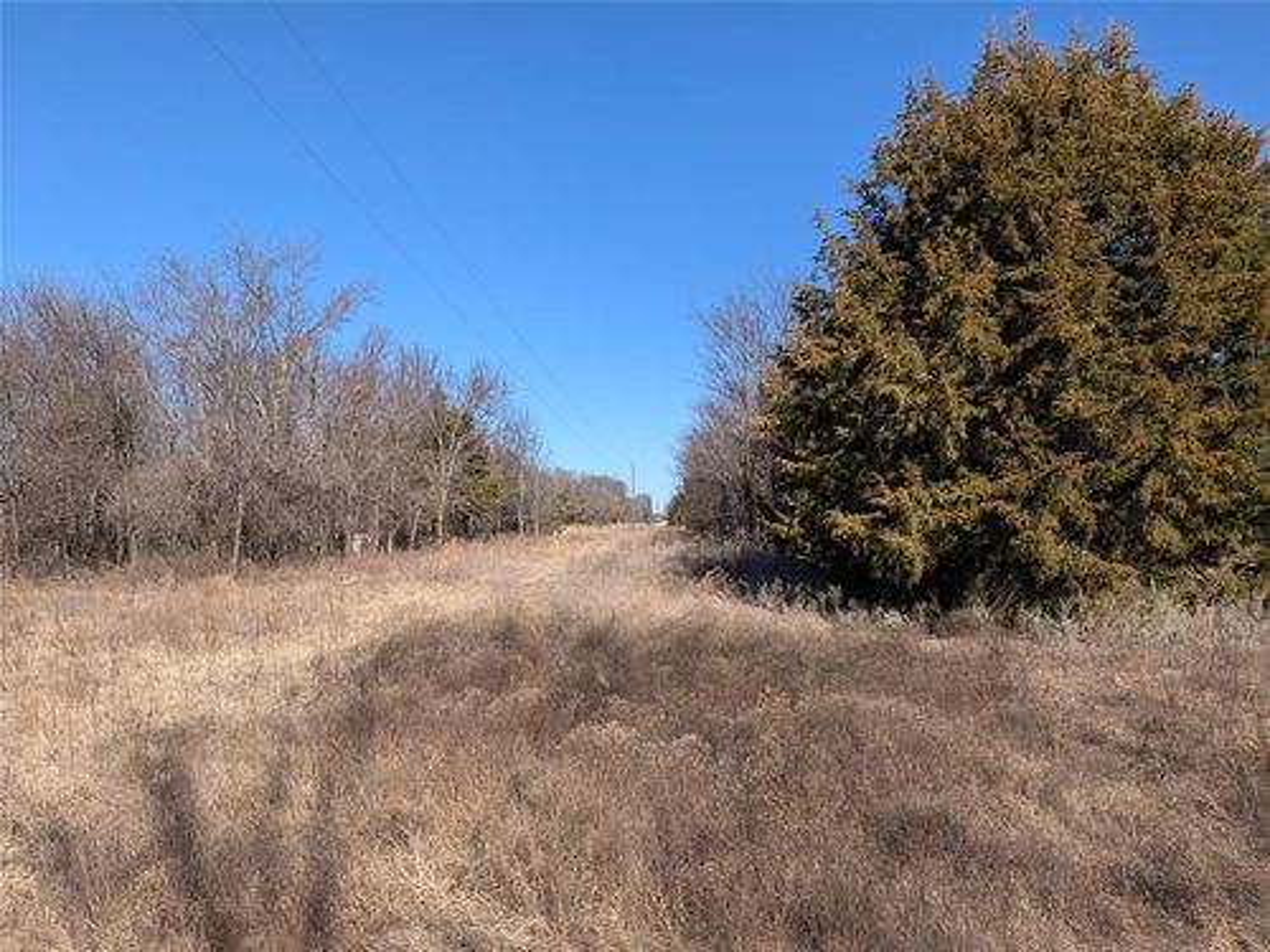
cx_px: 635
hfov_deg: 71.6
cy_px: 476
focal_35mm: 24
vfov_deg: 56.8
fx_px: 881
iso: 31
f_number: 1.7
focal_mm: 4.53
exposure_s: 1/1391
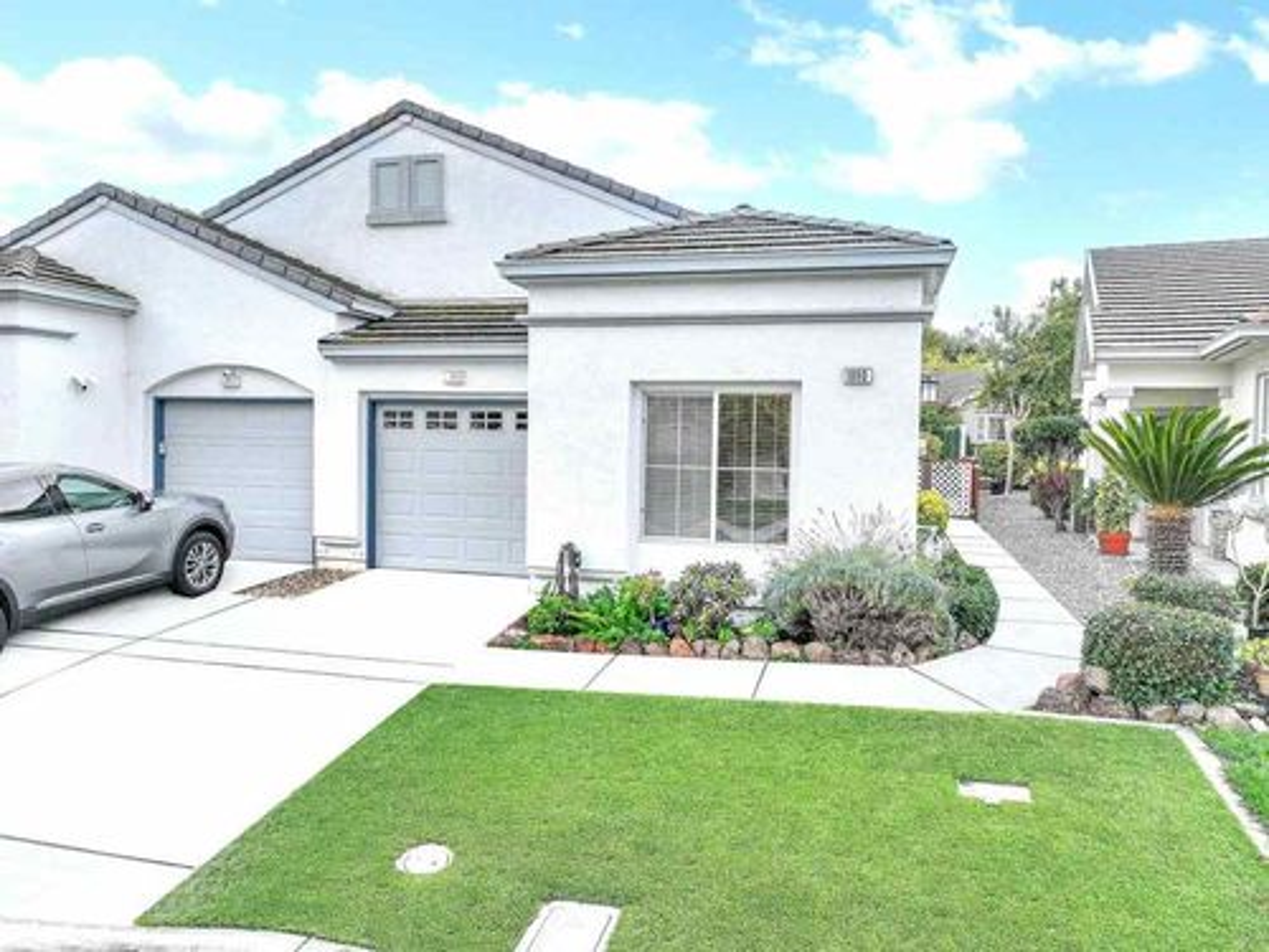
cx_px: 634
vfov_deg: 56.8
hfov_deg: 71.6
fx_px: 880
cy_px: 476
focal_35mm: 24
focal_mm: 12.29
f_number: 2.8
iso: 400
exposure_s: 1/1600
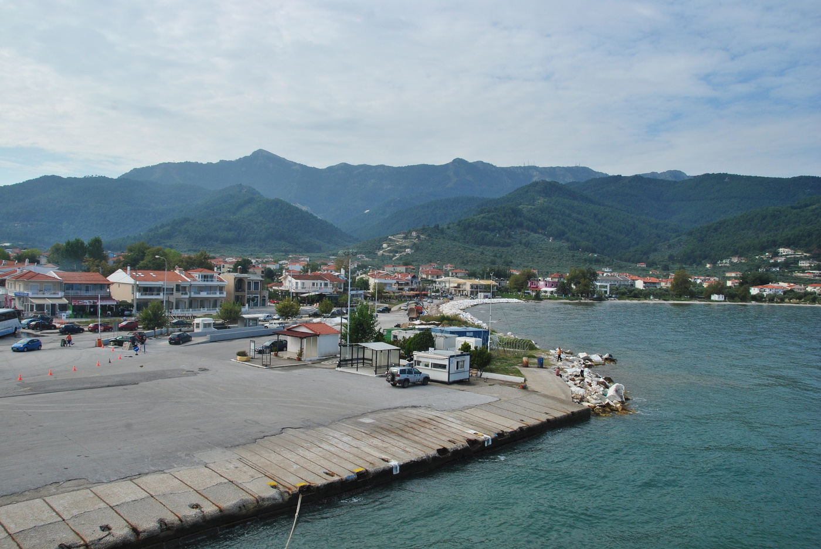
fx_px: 616
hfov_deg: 67.3
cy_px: 274
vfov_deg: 48.0
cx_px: 410
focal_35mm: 27
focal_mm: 18
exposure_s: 1/400
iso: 200
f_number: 9
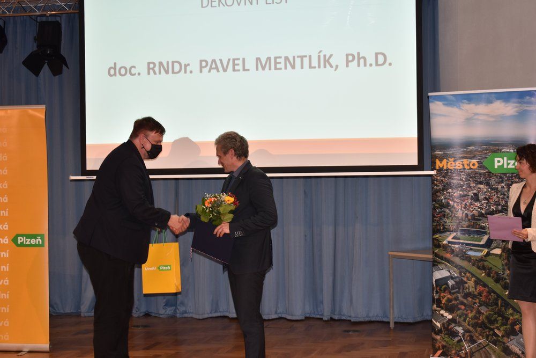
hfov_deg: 31.9
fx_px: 938
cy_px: 179
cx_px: 268
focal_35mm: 63
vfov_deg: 21.6
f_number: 5
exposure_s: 1/60
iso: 280
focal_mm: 42
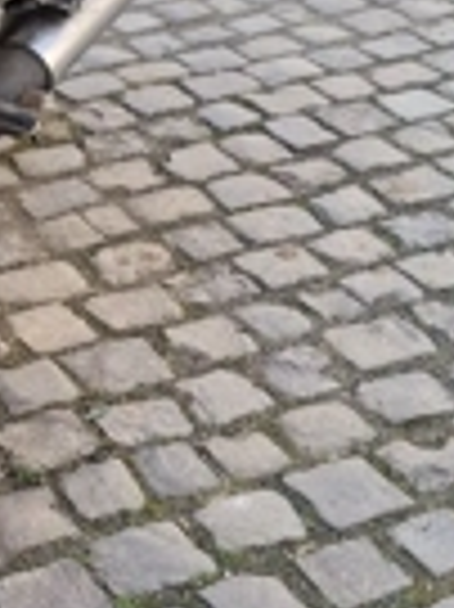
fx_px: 1401
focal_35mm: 80
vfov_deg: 24.4
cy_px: 248
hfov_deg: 16.9
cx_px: -207
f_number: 1.8
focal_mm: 4
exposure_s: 1/204
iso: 20
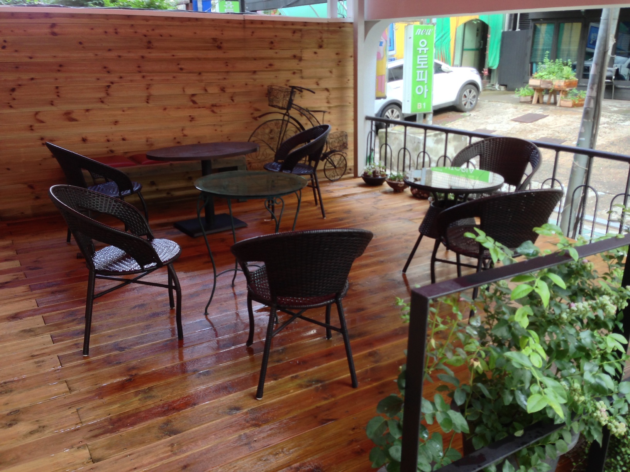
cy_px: 236
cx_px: 315
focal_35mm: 33
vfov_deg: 42.9
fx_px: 601
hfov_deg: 55.4
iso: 50
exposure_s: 1/24
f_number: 2.4
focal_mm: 4.13
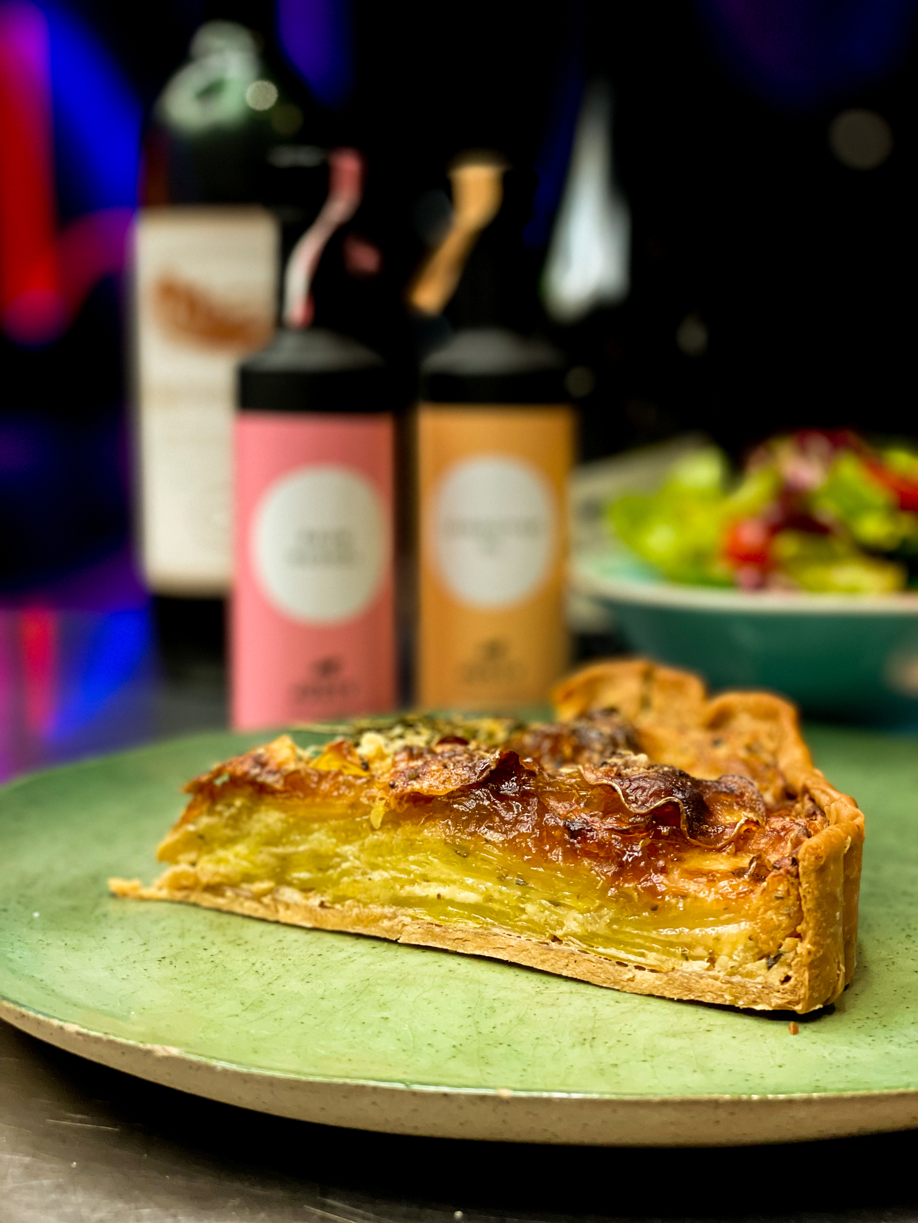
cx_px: 459
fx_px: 1839
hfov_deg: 28.0
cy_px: 612
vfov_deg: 36.8
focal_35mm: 52
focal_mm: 6
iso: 200
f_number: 2
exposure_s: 1/40
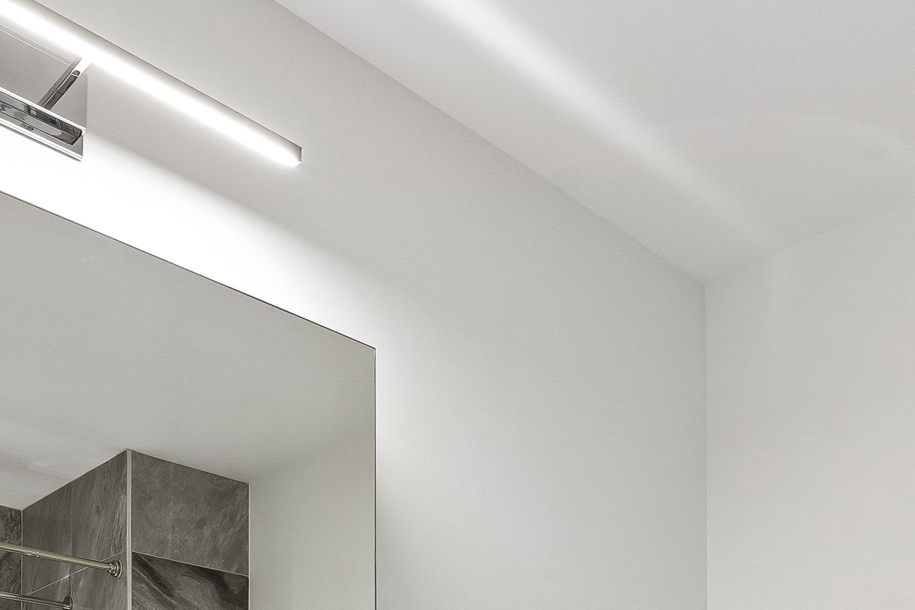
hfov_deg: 46.9
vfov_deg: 25.7
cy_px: 893
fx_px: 1017
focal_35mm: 40
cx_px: 675
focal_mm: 12
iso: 400
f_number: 8
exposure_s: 1/10
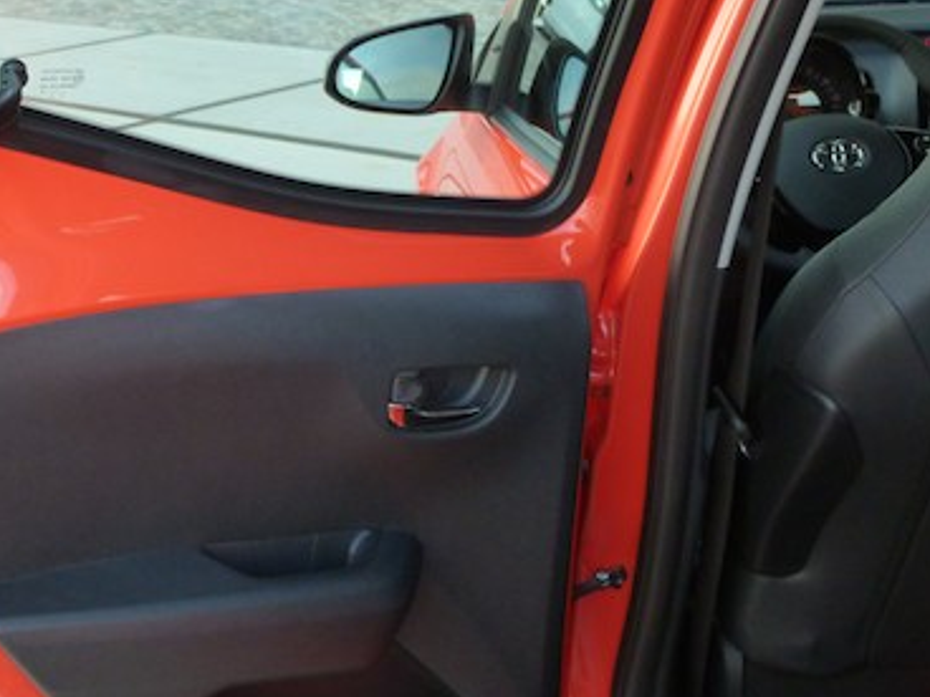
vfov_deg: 24.8
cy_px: 314
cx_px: 172
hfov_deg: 31.7
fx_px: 1585
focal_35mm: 59
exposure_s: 1/60
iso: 160
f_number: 3.4
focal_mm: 5.6
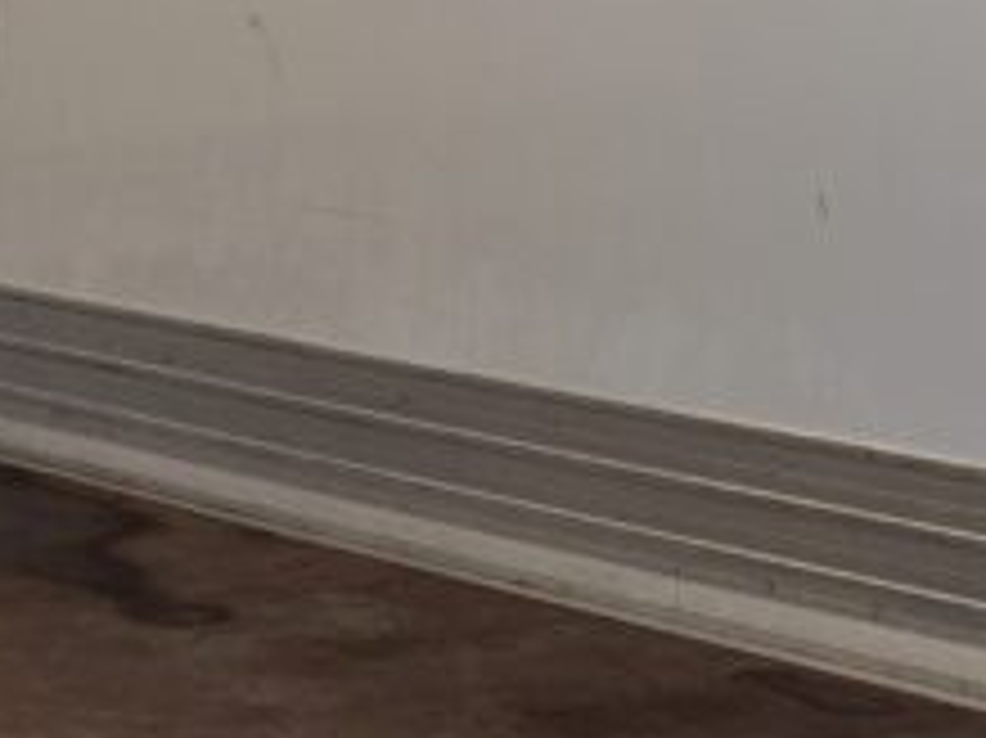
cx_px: 698
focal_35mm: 141
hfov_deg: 13.9
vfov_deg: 10.1
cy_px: -387
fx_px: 4021
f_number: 7.1
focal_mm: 21
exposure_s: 1/200
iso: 400
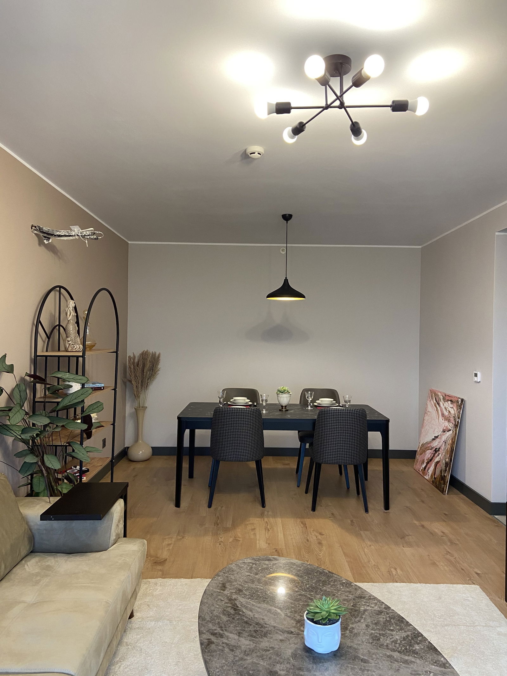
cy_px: 338
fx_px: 508
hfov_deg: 53.1
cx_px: 254
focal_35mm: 26
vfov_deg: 67.3
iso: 80
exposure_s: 1/50
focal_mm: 4.25
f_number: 1.8
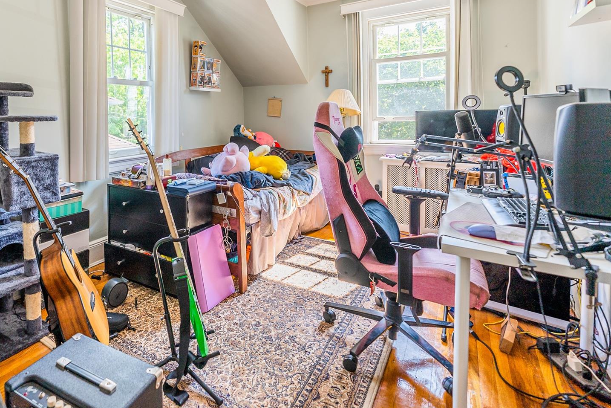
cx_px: 204
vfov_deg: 60.1
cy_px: 128
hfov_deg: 81.2
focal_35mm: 20
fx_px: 340
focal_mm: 14
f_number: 2.8
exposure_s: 1/80
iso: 40
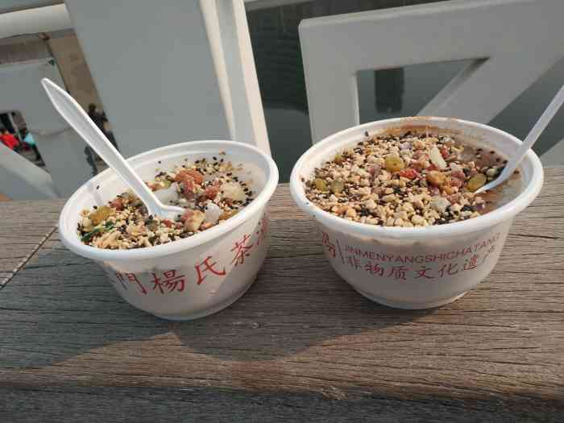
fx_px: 521
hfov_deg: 56.8
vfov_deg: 44.2
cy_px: 212
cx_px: 282
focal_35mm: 32
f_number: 2
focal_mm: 4.5
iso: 100
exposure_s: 1/1667
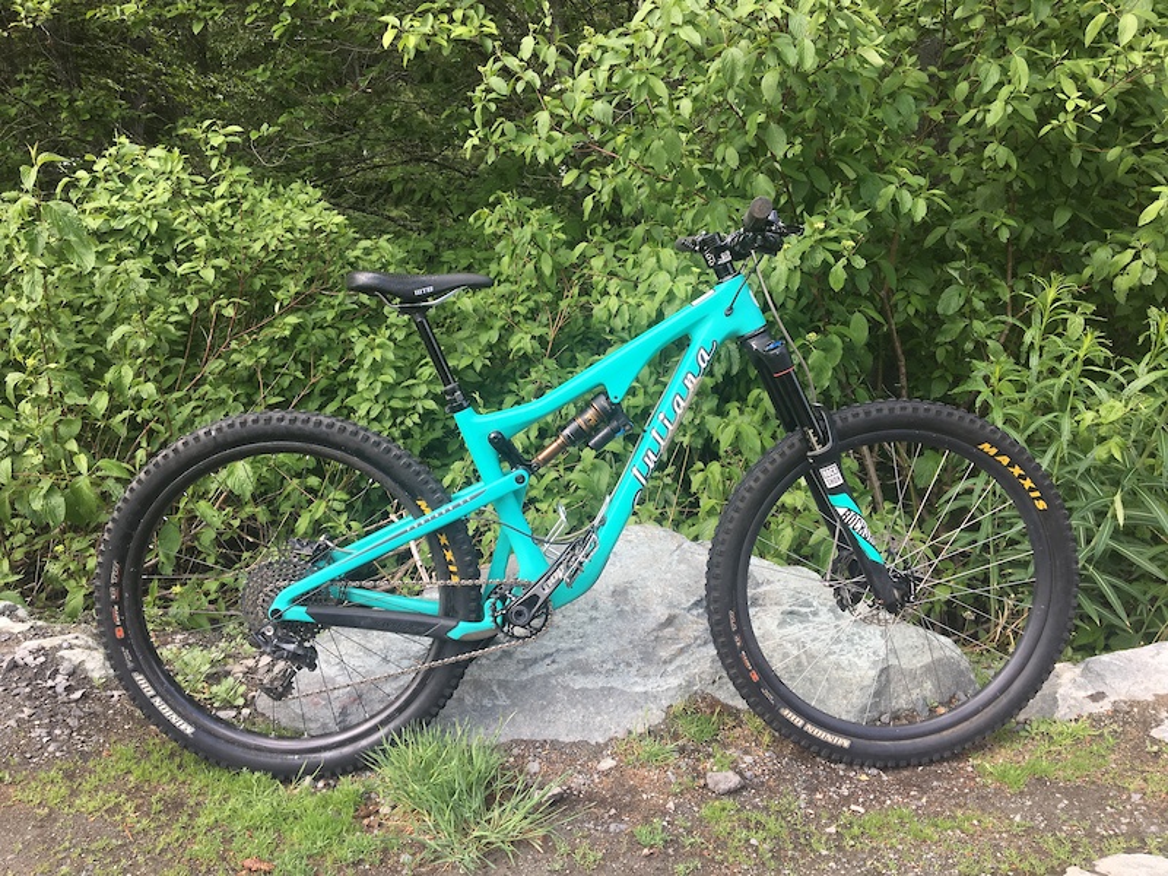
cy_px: 438
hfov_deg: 61.7
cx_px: 584
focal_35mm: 29
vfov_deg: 48.2
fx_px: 979
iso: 25
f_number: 2.2
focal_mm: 4.15
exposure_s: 1/246
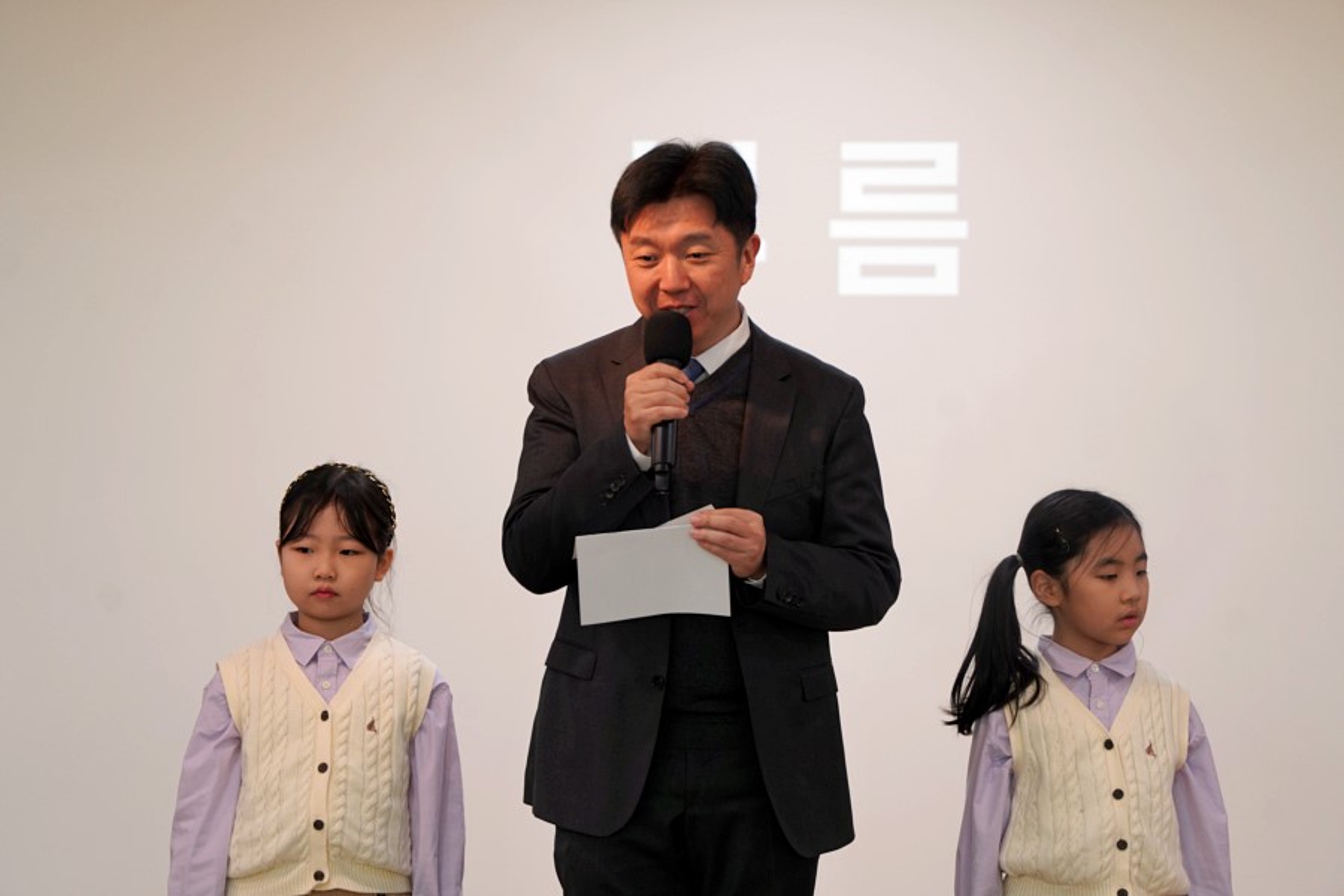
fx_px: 7466
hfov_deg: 10.3
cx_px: 672
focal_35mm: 200
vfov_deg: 6.9
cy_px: 448
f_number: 4
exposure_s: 1/250
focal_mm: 200
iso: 800
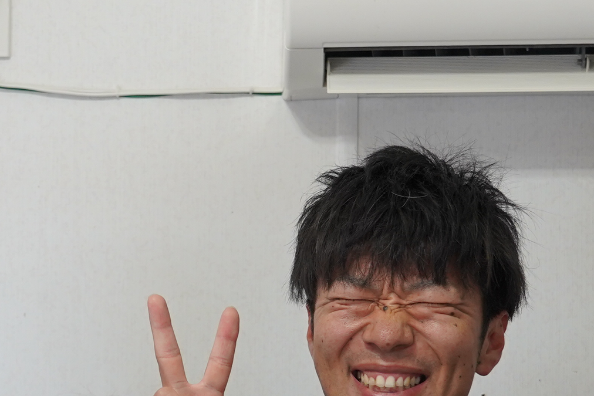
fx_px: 1815
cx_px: 68
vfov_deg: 12.4
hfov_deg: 18.3
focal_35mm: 110
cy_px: 332
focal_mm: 29
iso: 1000
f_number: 4
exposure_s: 1/160
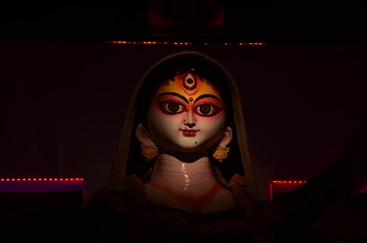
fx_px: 1602
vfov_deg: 8.7
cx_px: 184
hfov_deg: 13.1
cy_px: 122
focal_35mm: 158
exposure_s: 1/50
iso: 500
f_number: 5.6
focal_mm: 105
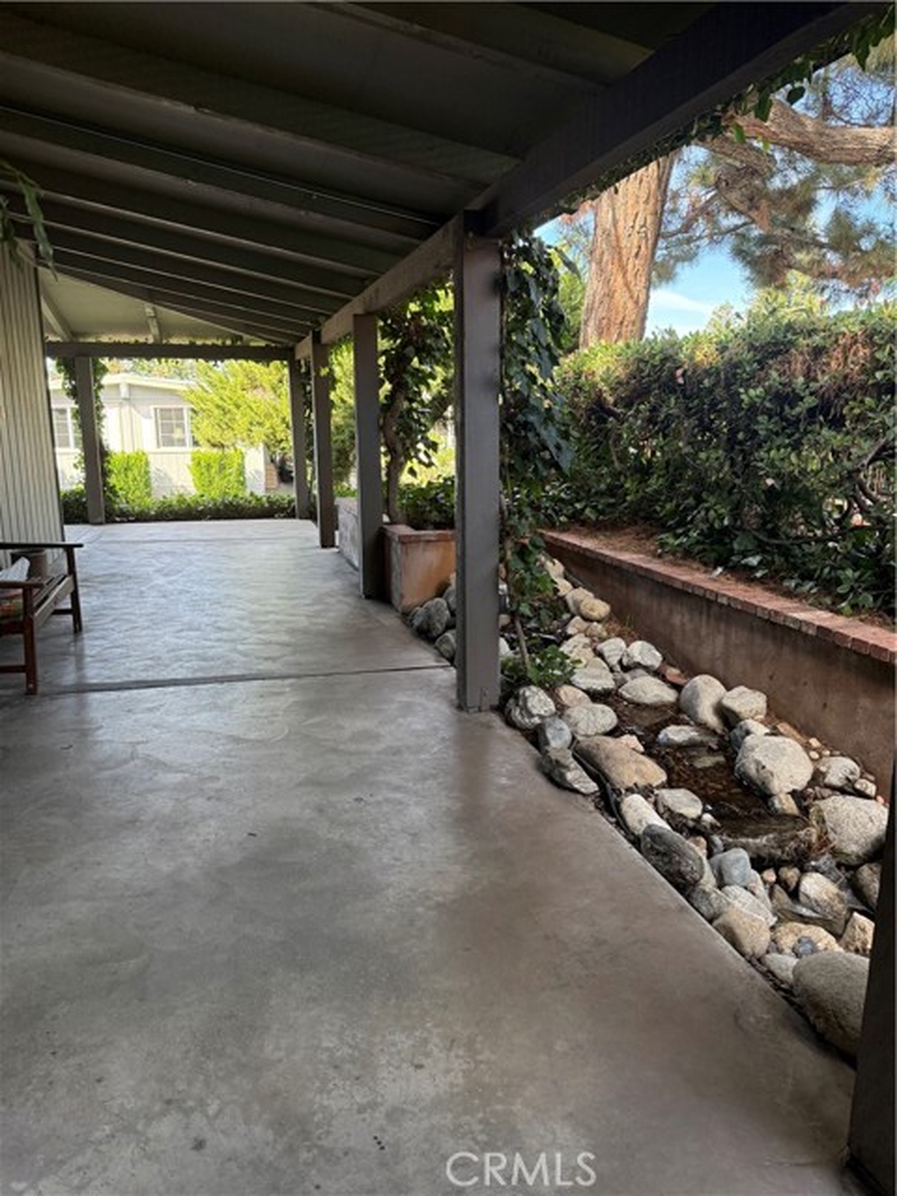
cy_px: 598
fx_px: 829
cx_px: 448
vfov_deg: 71.6
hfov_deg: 56.8
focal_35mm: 24
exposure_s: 1/238
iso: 200
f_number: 1.78
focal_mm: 6.76
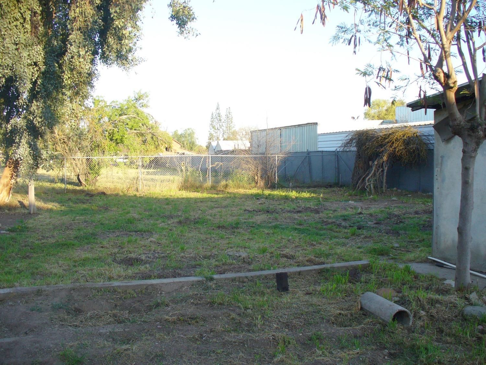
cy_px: 182
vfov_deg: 38.7
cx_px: 243
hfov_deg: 50.1
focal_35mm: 37
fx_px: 519
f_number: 2.8
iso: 80
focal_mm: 6.1
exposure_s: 1/200
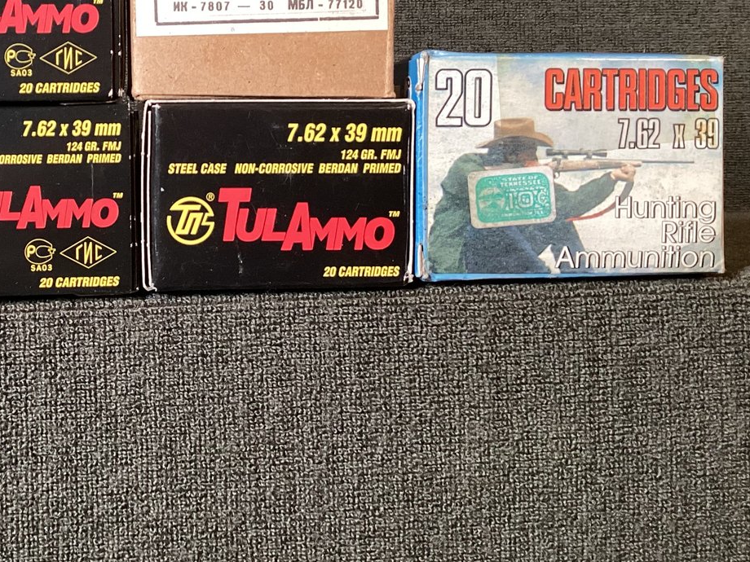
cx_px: 165
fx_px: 1105
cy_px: 136
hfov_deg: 36.4
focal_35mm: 51
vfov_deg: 28.1
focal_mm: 3.3
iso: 125
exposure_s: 1/50
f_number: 2.4
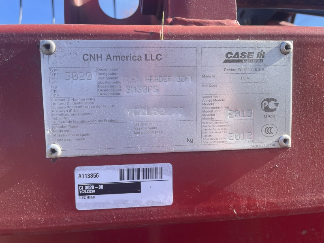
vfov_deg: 53.1
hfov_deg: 67.3
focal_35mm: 26
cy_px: 122
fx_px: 243
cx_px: 162
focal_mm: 4.2
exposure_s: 1/849
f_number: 1.6
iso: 32
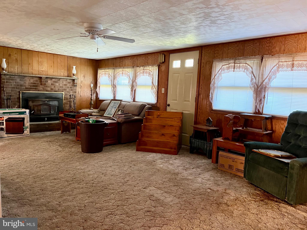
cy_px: 115
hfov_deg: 67.3
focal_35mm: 26
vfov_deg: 53.1
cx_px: 154
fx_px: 231
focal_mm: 5.7
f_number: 1.5
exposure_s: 1/40
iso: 500
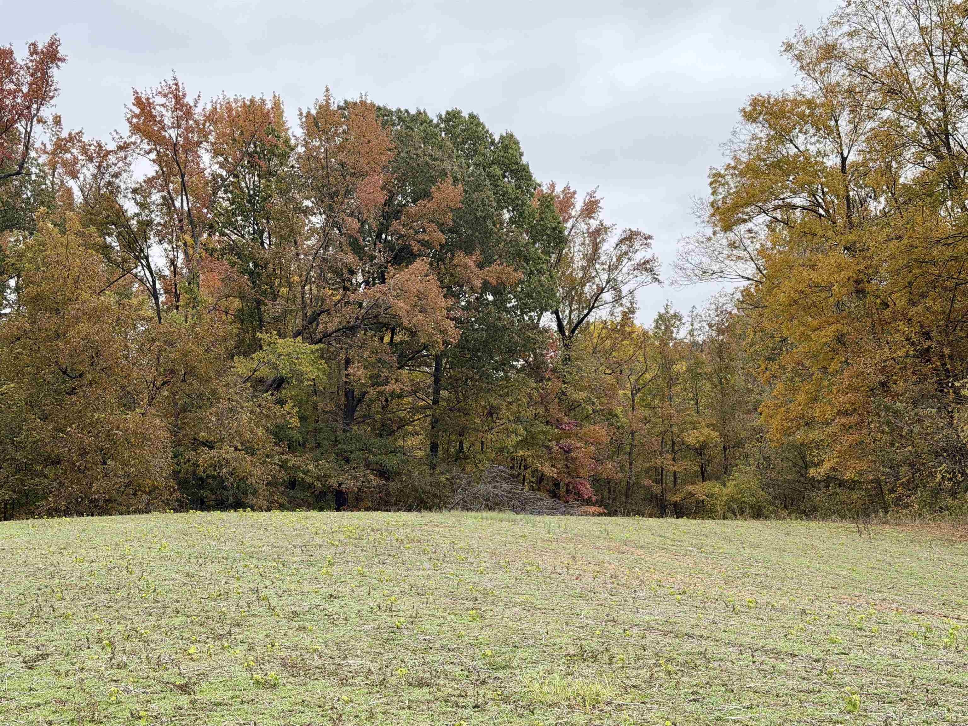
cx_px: 484
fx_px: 1342
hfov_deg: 39.7
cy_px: 363
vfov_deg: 30.3
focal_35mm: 48
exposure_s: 1/1754
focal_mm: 6.76
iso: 80
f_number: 1.78
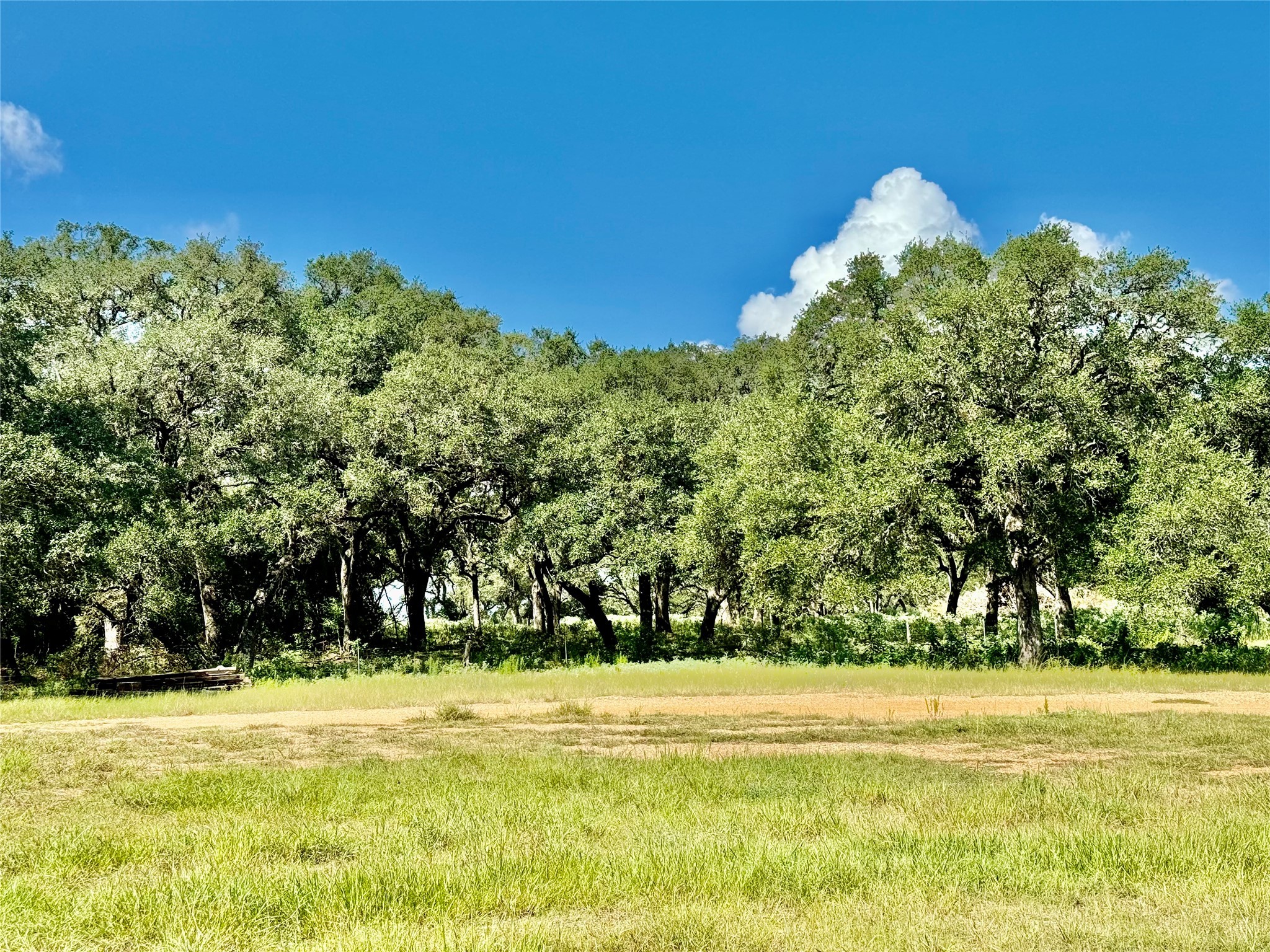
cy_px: 476
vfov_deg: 30.3
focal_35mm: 48
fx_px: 1761
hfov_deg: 39.7
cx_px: 635
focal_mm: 6.76
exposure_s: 1/4975
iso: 64
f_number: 1.78
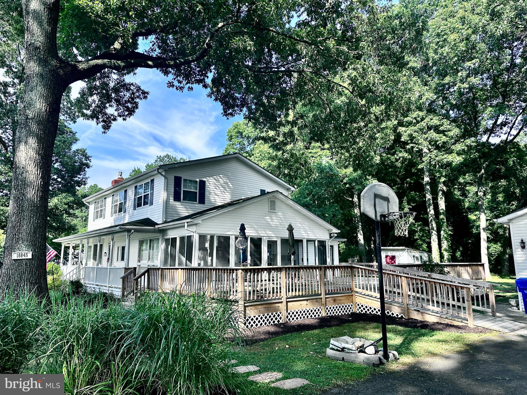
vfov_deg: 56.8
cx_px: 264
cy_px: 198
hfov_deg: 71.6
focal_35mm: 24
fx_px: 365
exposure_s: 1/1040
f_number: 1.78
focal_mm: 6.86
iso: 80
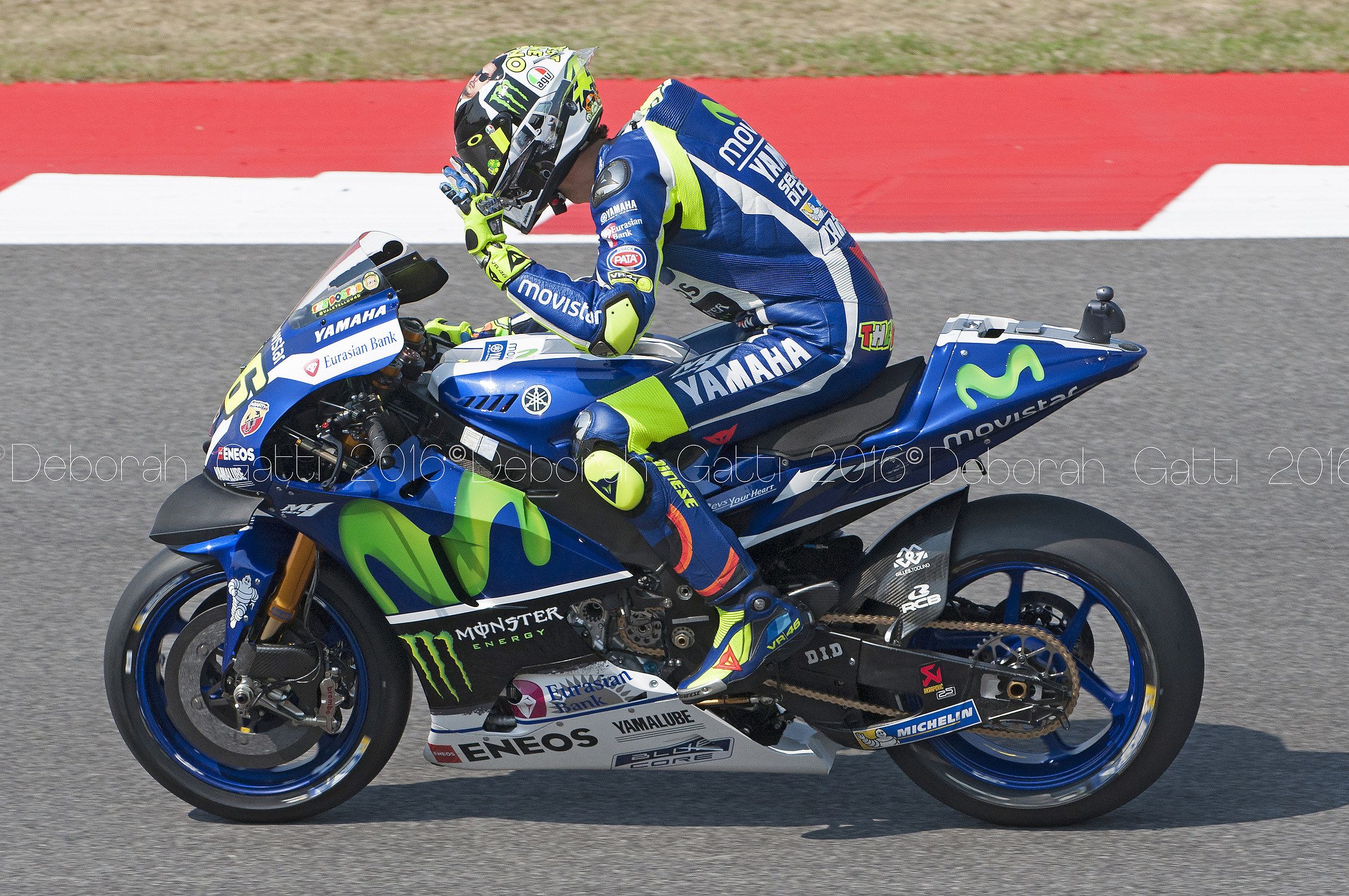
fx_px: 7579
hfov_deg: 10.2
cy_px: 448
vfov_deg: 6.8
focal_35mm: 202
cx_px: 674
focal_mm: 135
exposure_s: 1/4000
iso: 640
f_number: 5.6
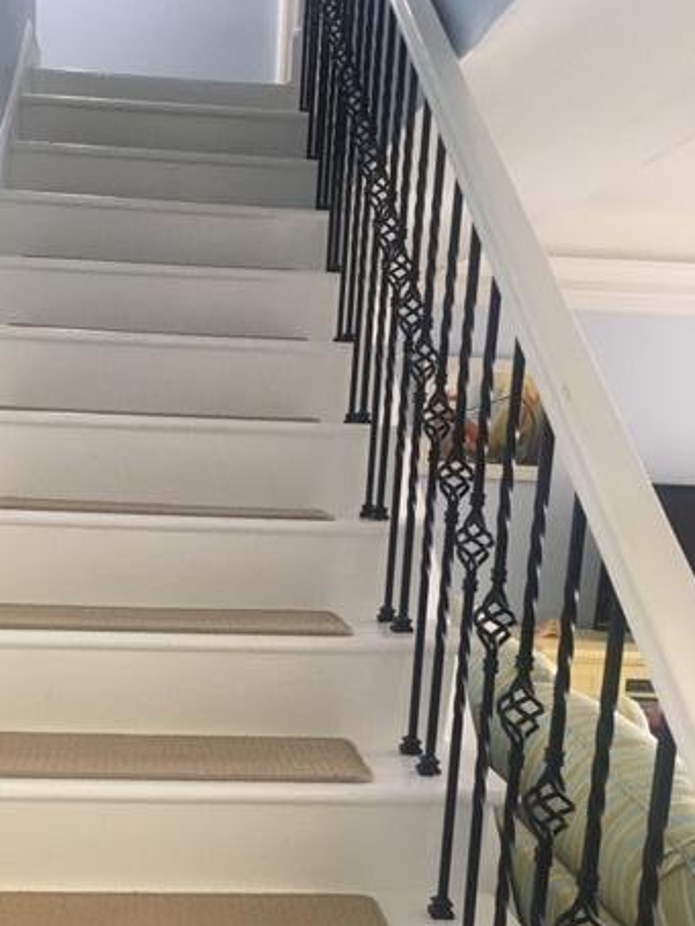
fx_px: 1097
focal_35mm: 41
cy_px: 619
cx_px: 213
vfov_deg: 45.1
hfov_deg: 34.7
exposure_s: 1/30
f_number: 2.2
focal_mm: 4.15
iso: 160
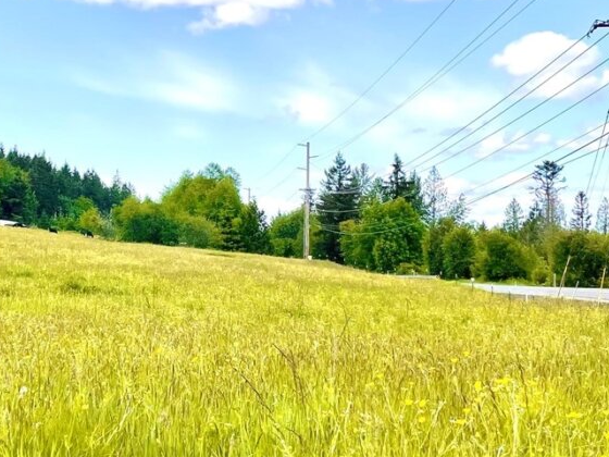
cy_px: 210
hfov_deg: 29.3
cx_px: 140
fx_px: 1144
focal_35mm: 65
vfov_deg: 22.6
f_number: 1.6
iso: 32
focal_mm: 4.2
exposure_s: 1/3300
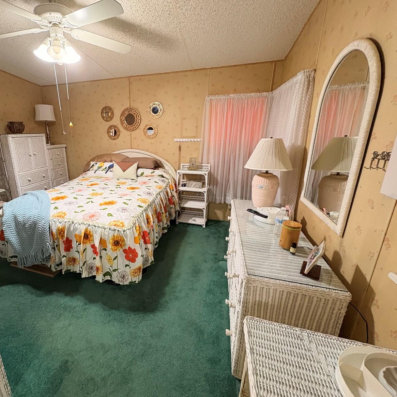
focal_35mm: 17
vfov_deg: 84.0
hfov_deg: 81.9
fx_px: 221
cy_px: 196
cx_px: 142
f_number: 2.2
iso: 250
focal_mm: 2.22
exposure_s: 1/60
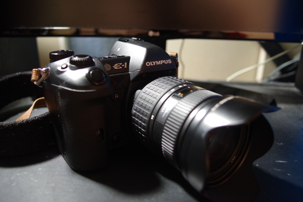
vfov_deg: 43.6
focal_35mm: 30
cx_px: 152
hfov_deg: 61.9
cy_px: 101
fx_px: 253
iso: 1600
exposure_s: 1/25
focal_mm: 20
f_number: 2.8
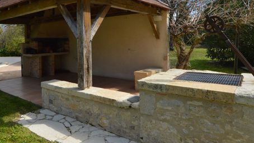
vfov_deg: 42.1
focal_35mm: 27
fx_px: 181
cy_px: 40
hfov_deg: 69.1
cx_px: 94
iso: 100
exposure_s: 1/250
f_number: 8
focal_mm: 11
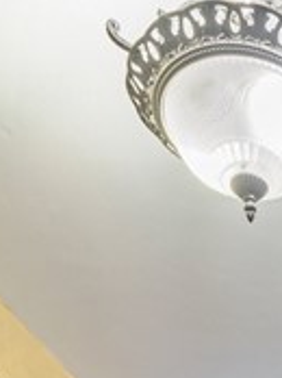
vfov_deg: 18.7
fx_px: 784
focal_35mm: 72
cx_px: 443
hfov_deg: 17.9
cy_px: 733
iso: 50
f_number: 11
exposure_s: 1/2.5
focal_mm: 12
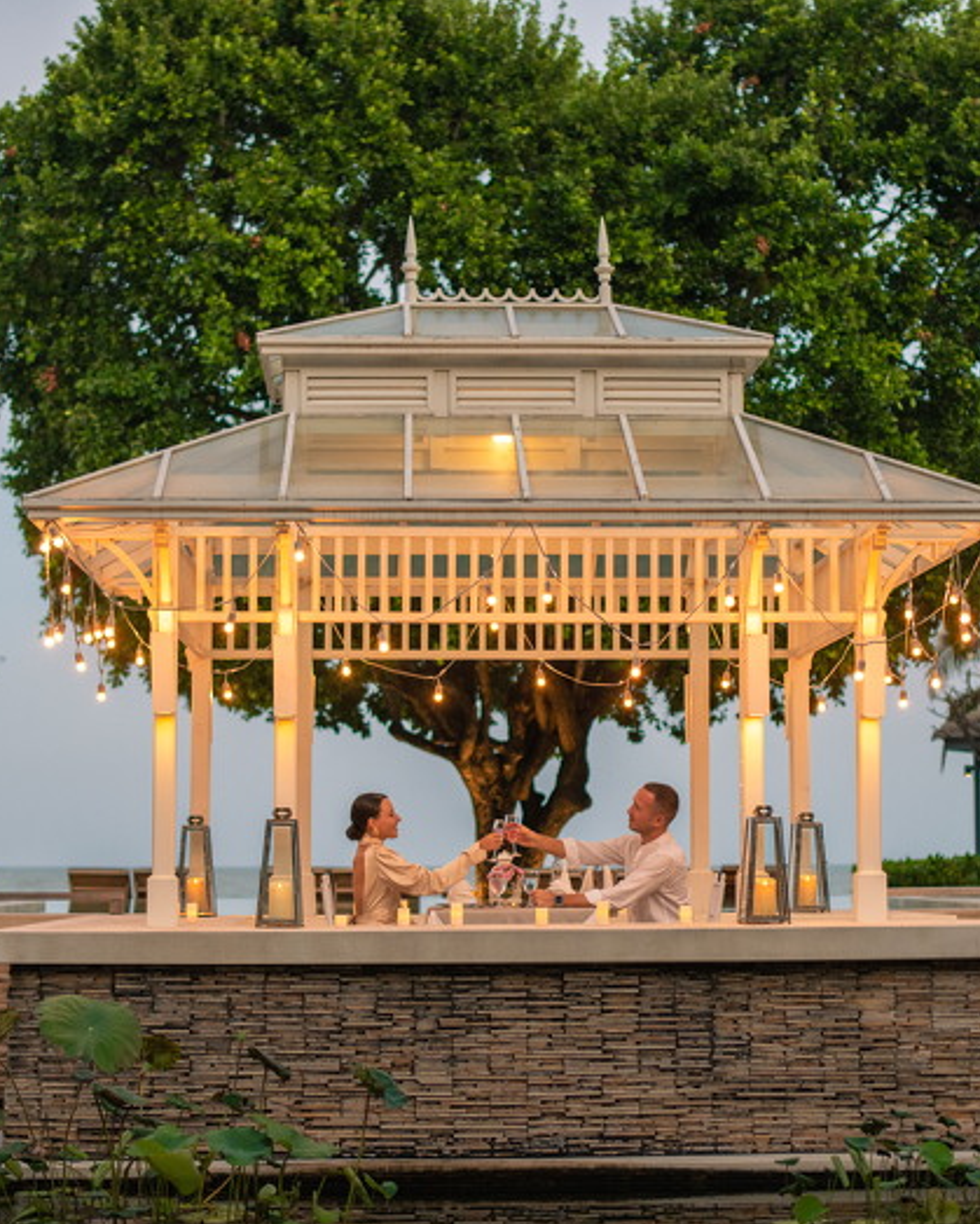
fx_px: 2572
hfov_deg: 21.6
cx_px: 536
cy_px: 613
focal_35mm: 71
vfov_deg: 26.8
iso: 320
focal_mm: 50
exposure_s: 1/160
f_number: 2.5
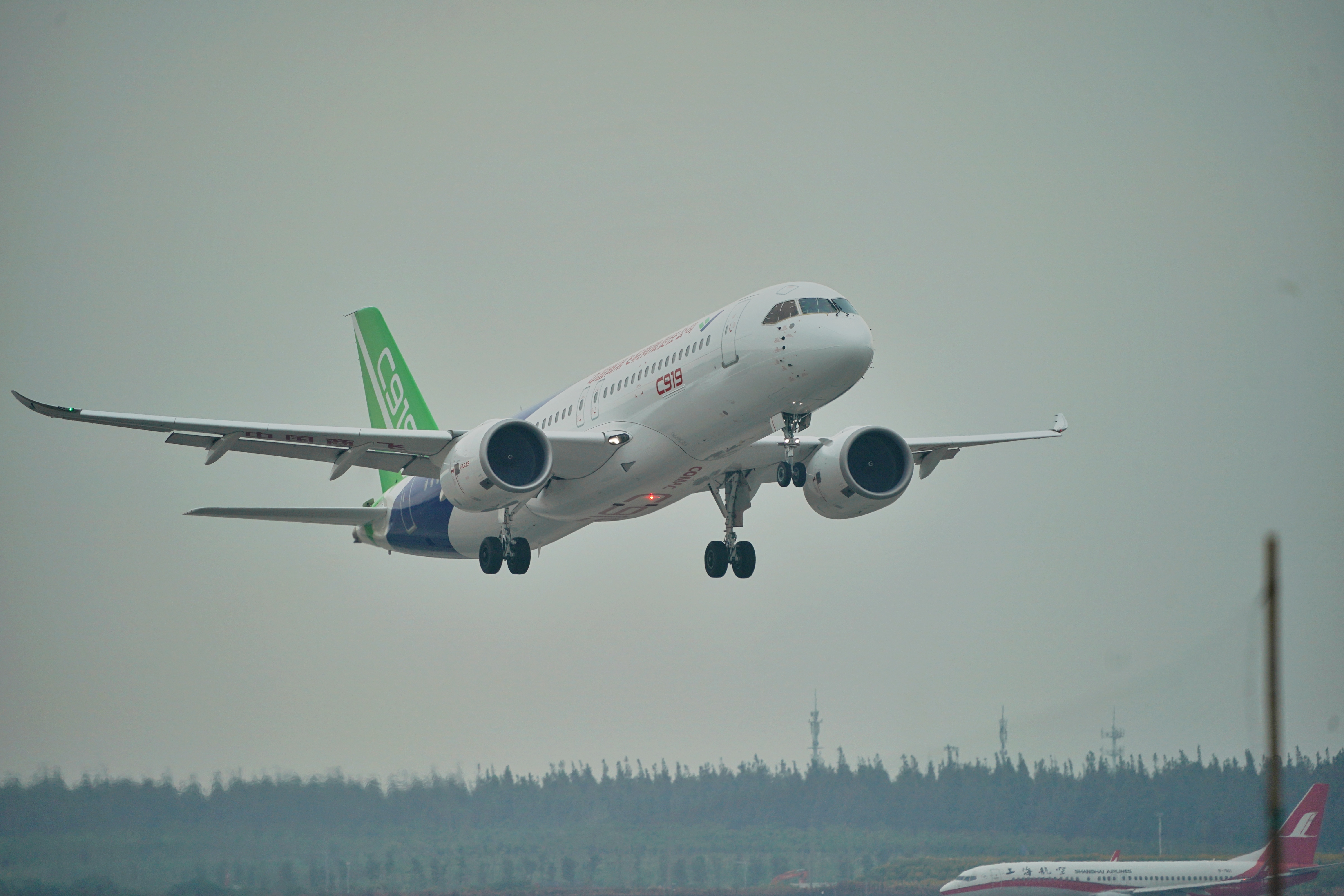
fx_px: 22398
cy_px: 448
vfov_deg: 2.3
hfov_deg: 3.4
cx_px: 672
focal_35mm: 600
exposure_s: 1/1250
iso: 200
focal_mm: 600
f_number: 6.3
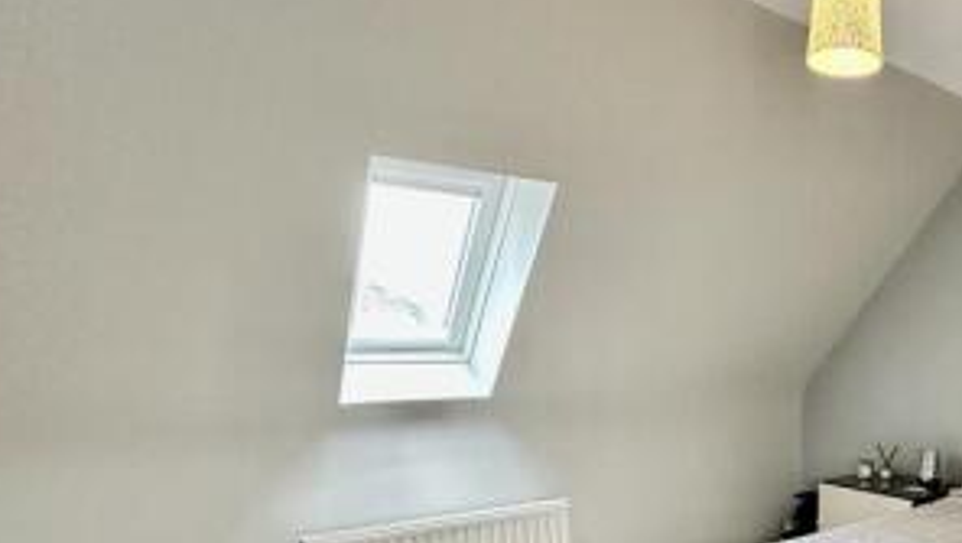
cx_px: 843
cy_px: 580
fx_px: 766
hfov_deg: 56.6
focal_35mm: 30
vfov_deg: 34.4
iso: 320
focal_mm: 2.22
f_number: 2.2
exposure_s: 1/61
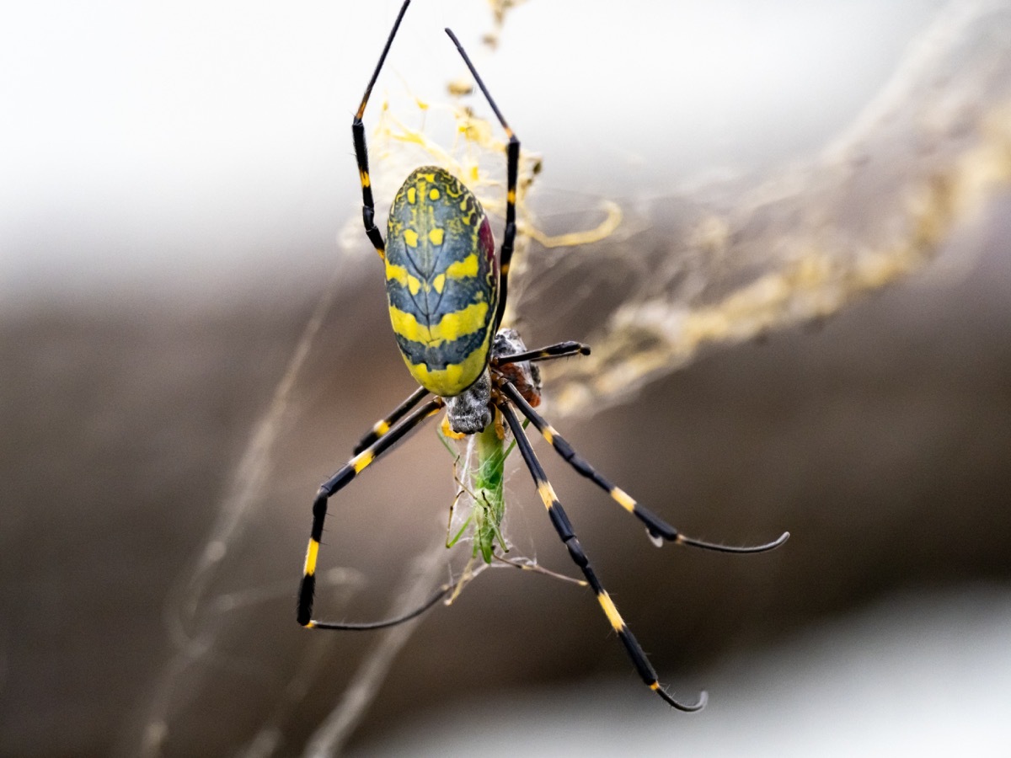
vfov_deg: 1.8
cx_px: 506
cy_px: 379
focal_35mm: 841
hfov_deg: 2.4
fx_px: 24562
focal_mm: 420
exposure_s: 1/1000
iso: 1600
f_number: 5.6
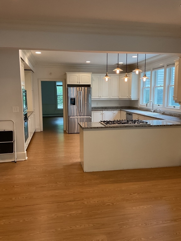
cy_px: 120
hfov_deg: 48.2
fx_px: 202
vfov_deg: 61.7
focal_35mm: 29
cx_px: 90
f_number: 1.8
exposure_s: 1/60
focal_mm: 3
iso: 100
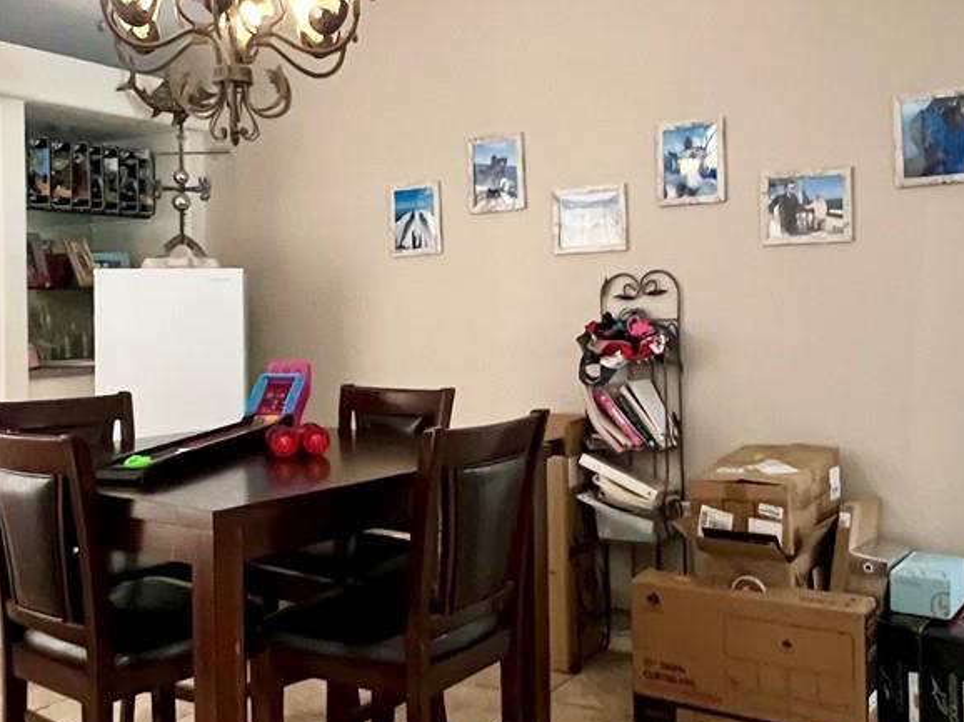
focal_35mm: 36
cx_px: 477
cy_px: 305
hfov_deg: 51.4
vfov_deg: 39.5
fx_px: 1002
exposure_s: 1/60
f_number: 1.8
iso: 500
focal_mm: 1.57
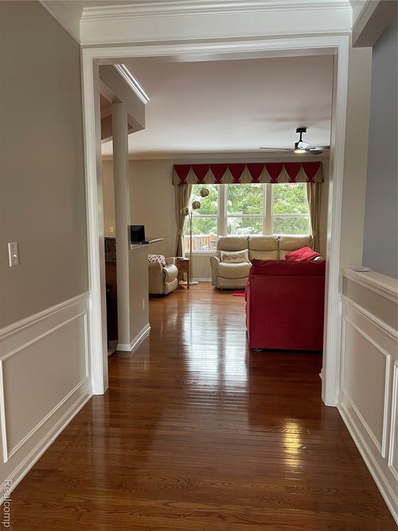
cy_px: 266
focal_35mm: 25
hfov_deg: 54.9
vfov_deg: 69.4
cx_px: 199
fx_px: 383
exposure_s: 1/60
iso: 100
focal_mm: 5.1
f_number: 1.6
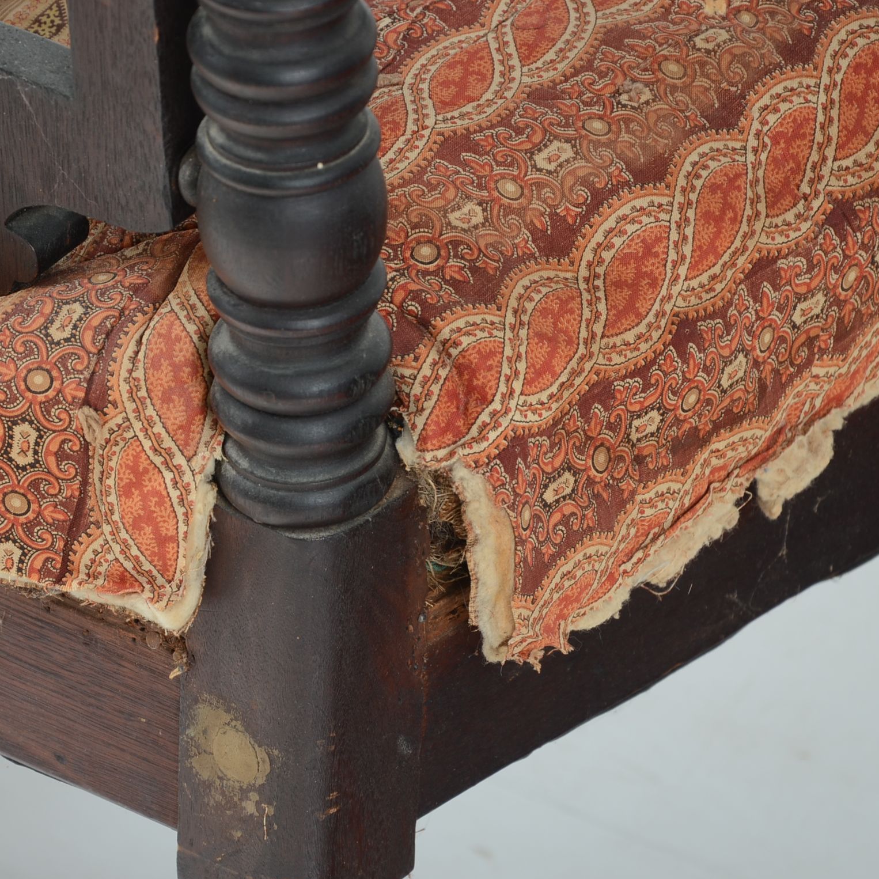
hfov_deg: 8.1
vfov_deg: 8.1
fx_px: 6196
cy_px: 442
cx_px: 304
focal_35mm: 216
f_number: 6.3
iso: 160
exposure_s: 1/80
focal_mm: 105
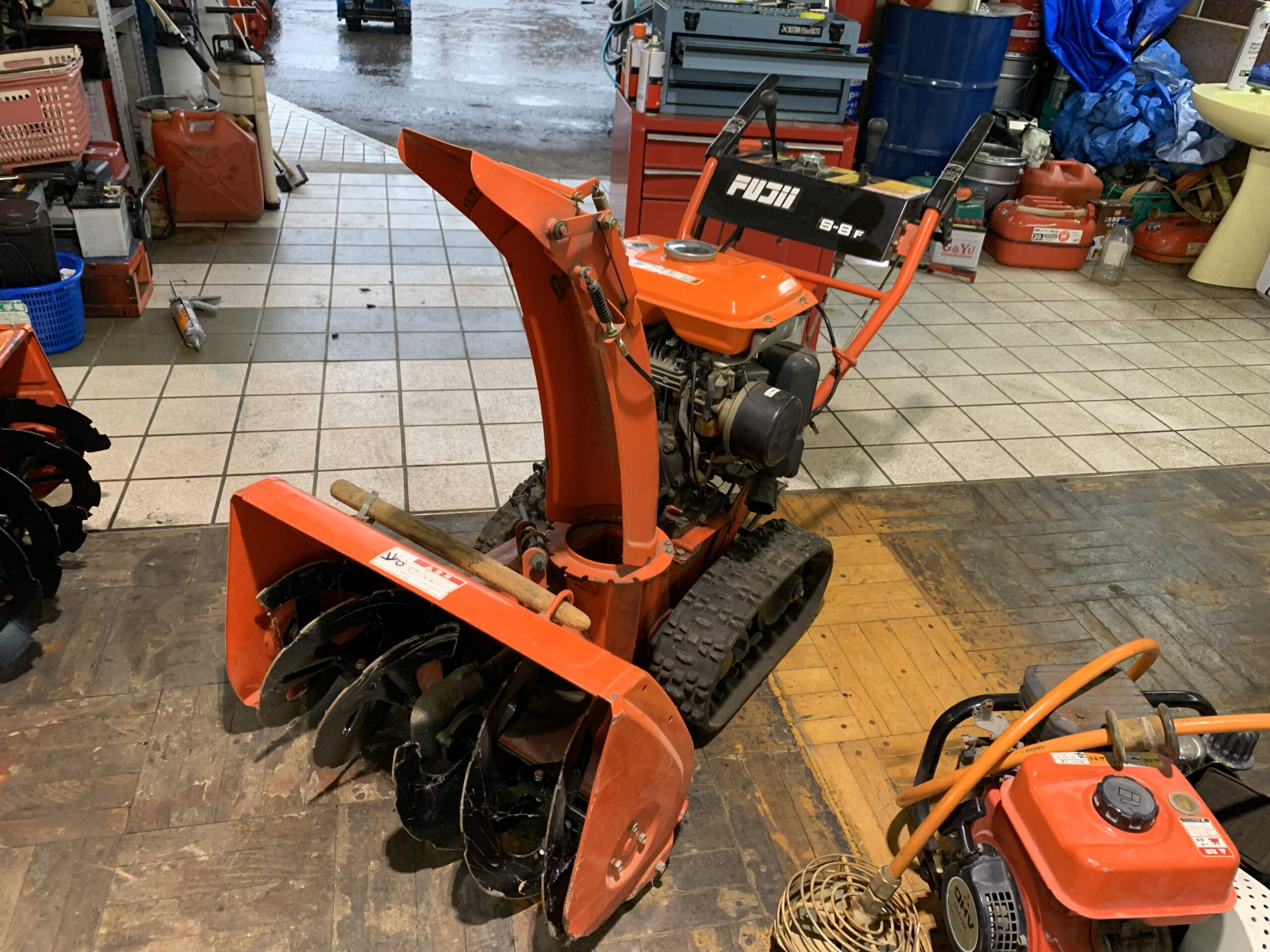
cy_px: 476
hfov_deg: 67.3
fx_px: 954
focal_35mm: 26
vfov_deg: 53.1
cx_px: 635
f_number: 1.8
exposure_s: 1/50
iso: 200
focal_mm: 4.25
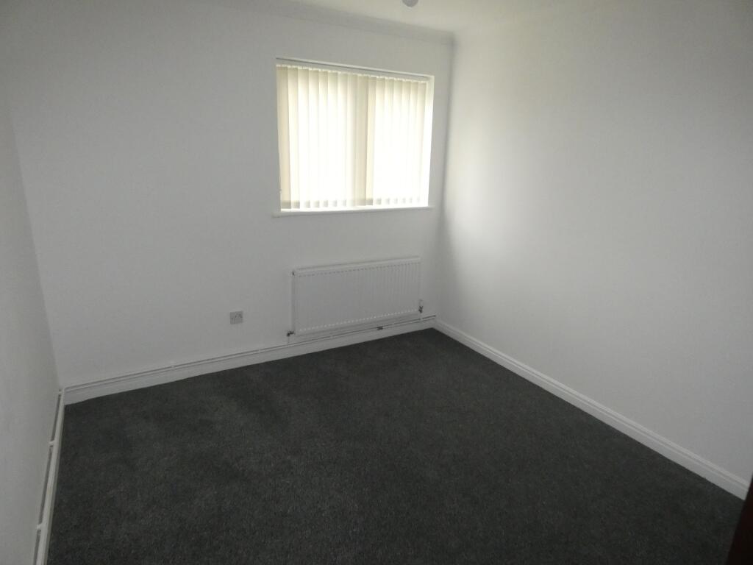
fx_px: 435
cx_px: 376
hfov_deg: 81.7
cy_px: 282
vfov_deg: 66.0
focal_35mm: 20
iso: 800
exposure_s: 1/125
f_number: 2.8
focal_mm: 3.6
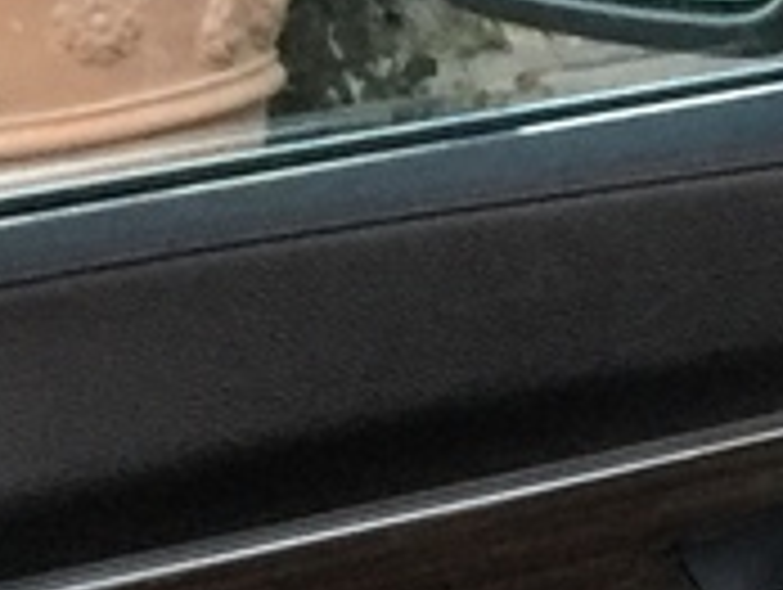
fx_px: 4825
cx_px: 2106
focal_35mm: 213
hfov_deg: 8.2
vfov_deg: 6.5
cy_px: 1590
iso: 125
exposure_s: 1/10
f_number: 2.2
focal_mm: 4.15
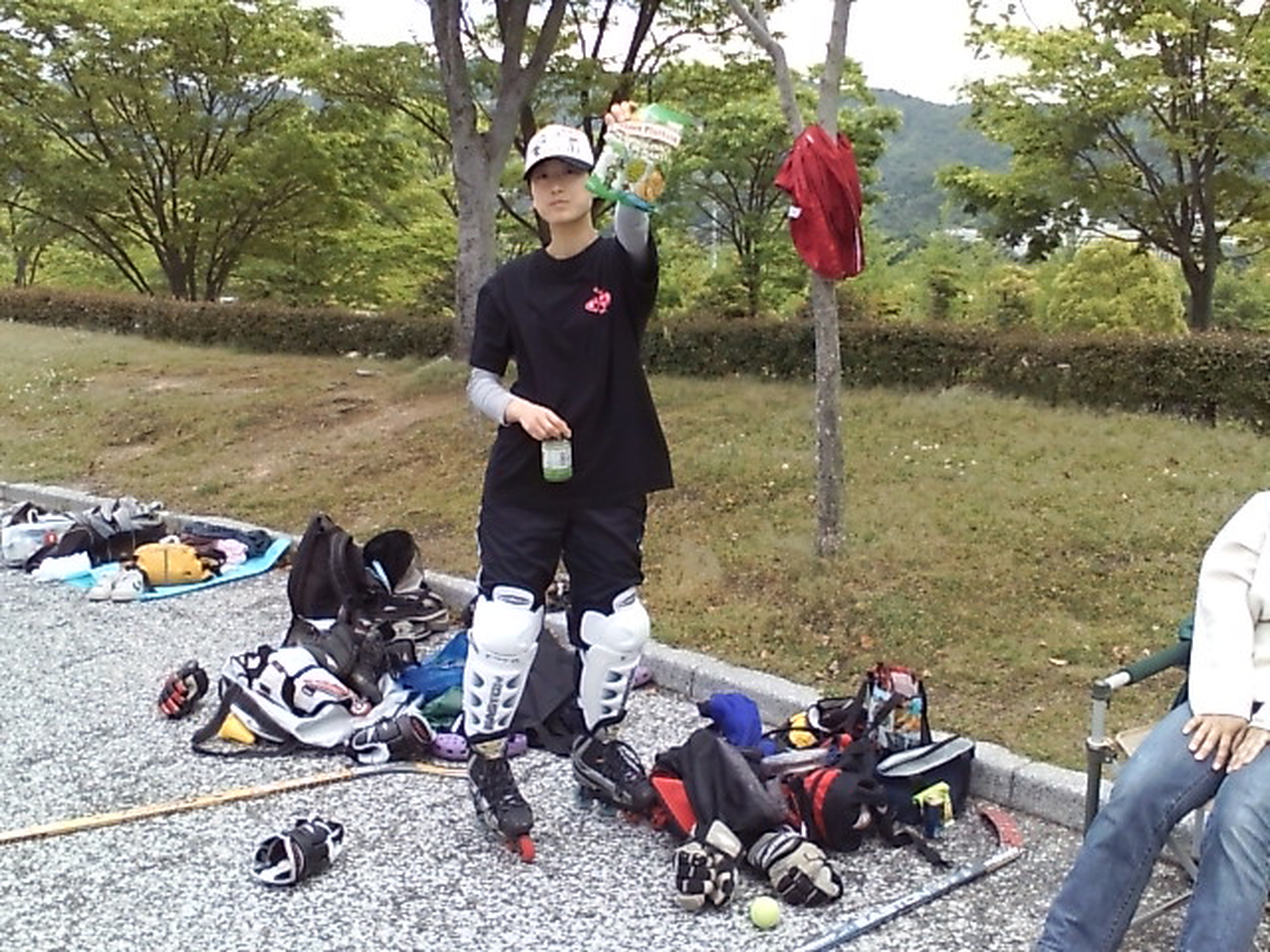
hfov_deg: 61.7
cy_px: 476
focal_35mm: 29
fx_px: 1064
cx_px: 635
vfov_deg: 48.2
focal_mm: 3.73
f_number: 3.5
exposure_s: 1/357
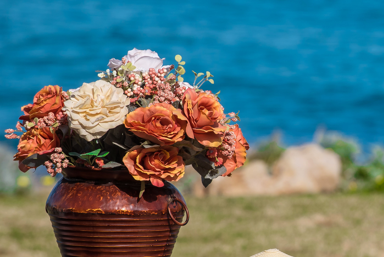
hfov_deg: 4.4
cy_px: 217
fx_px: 4972
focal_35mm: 466
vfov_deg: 3.0
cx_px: 443
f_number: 8
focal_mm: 200
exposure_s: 1/500
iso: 200
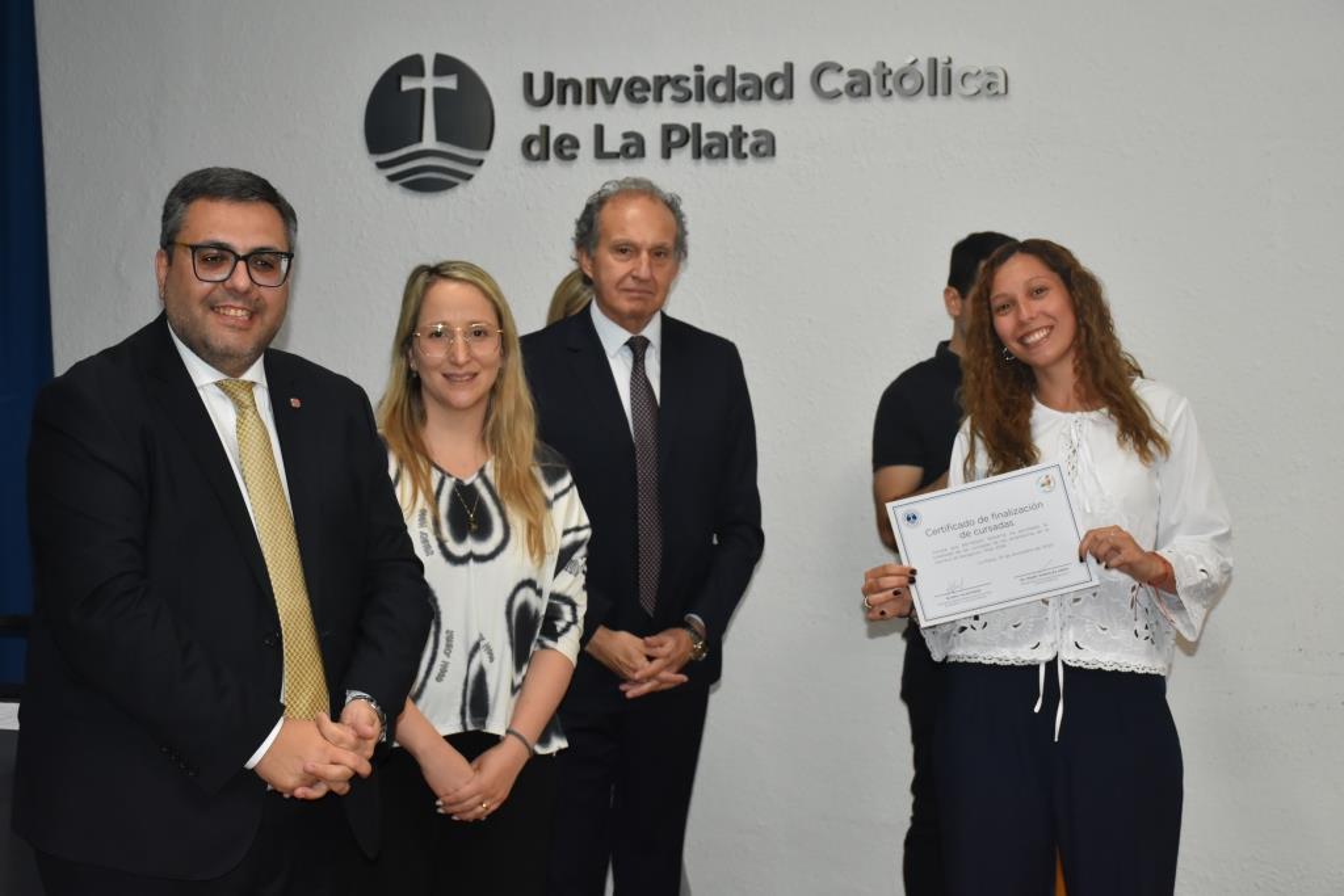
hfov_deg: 29.9
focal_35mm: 68
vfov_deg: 20.2
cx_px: 672
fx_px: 2520
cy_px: 448
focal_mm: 45
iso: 1600
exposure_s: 1/125
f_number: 5.6
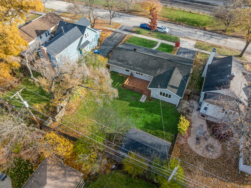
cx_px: 126
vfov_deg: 56.8
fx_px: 174
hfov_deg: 71.6
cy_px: 94
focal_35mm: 24
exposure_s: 1/100
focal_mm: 12.3
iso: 100
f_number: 9
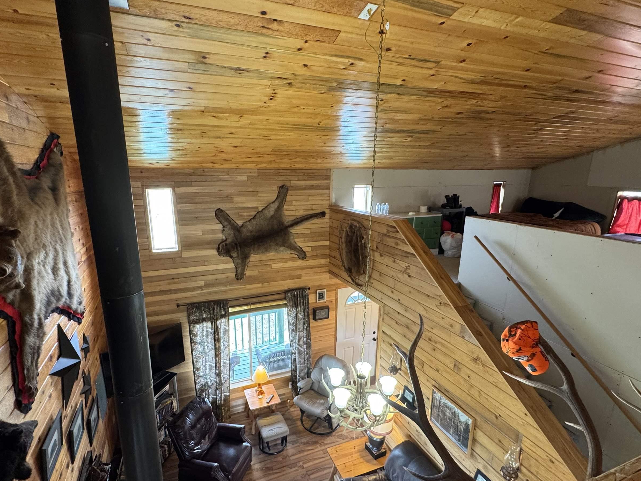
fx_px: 333
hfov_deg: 87.6
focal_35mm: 18
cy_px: 256
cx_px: 299
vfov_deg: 71.5
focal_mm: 2.22
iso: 250
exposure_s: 1/60
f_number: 2.2
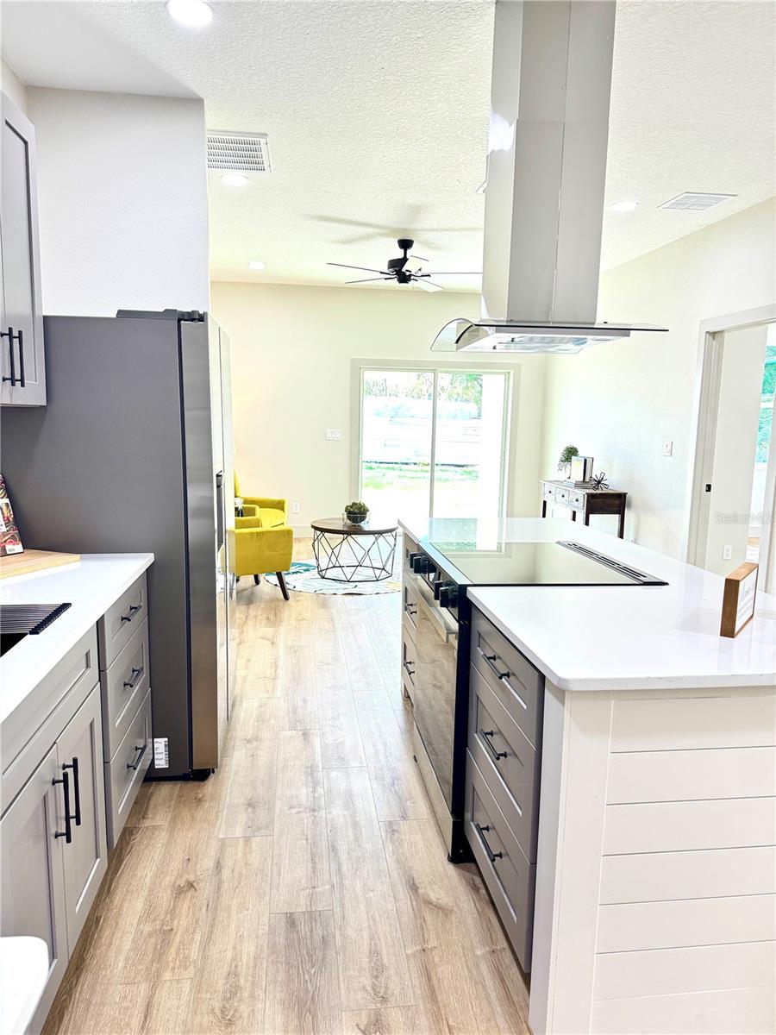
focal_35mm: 24
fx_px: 717
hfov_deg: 56.8
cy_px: 518
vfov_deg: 71.6
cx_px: 388
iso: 200
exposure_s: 1/60
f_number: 1.78
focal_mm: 6.76
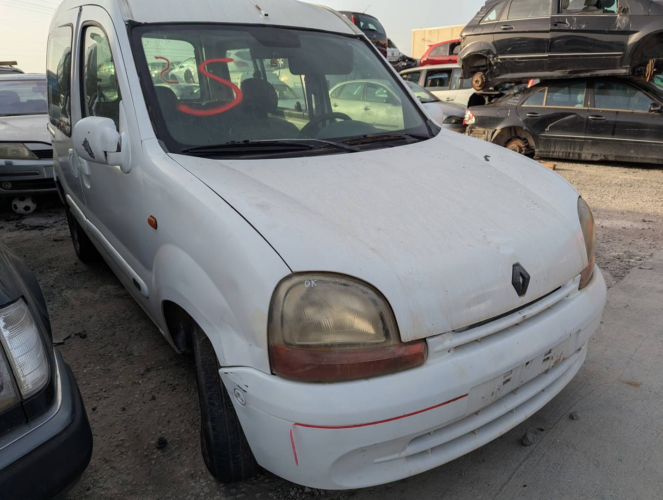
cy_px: 250
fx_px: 460
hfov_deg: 71.5
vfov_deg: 56.9
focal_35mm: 24
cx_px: 332
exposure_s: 1/1121
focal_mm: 6.81
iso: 43
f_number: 1.85
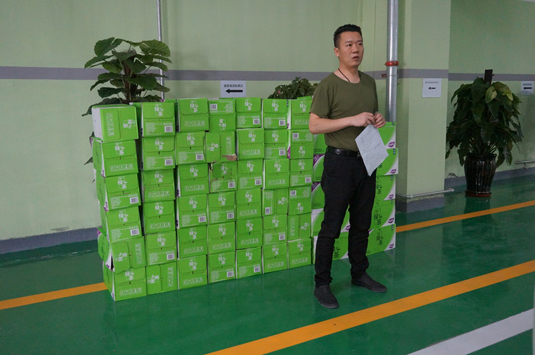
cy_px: 178
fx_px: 490
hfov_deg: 57.3
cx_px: 268
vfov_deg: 39.9
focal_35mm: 33
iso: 3200
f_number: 4
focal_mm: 22
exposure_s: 1/20
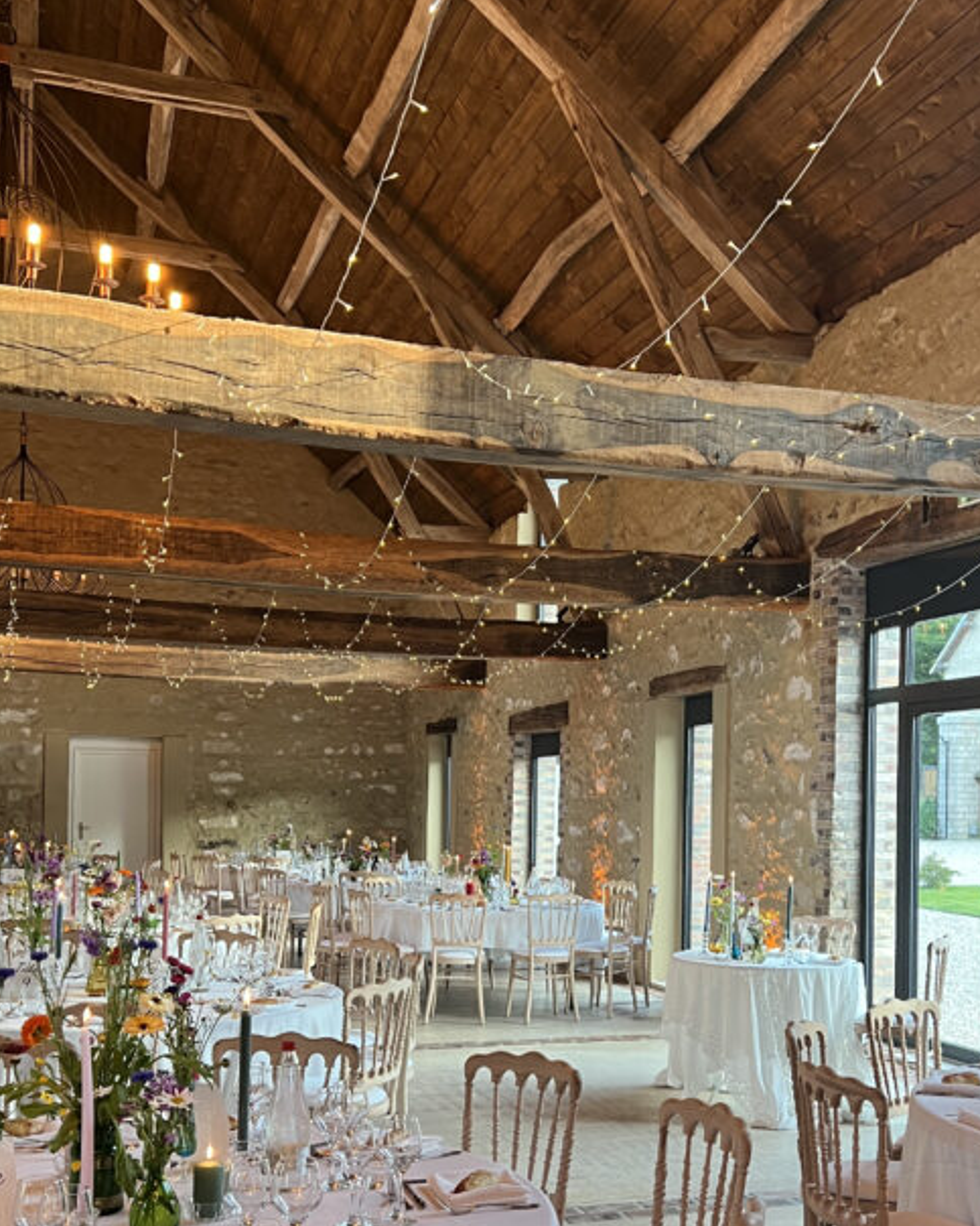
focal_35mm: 43
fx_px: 1559
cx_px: 601
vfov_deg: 42.4
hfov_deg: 34.7
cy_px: 806
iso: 80
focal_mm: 5.7
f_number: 1.5
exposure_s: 1/50
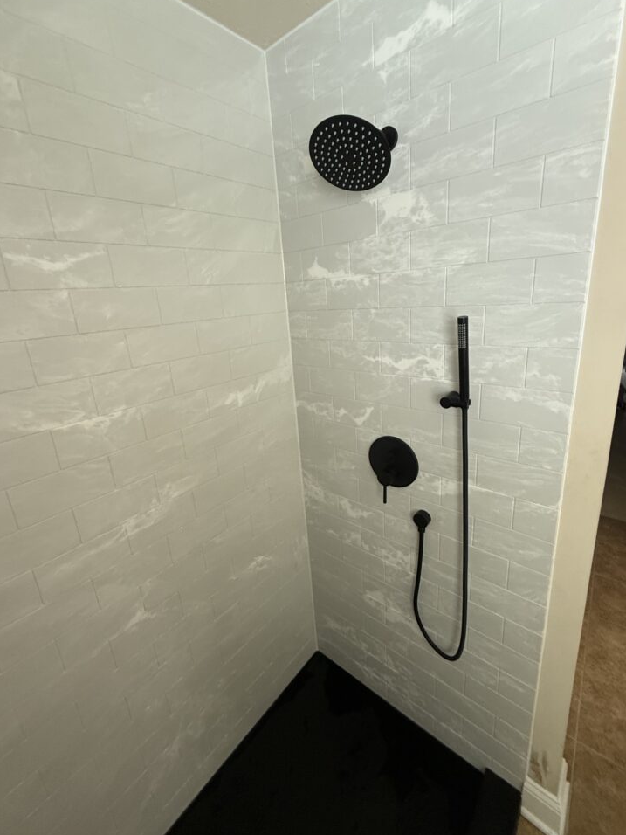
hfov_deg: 81.7
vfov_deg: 98.1
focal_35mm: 15
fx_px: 362
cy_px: 393
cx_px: 319
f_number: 2.2
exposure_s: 1/60
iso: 320
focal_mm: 2.22
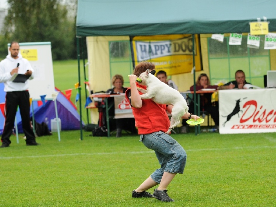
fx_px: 1435
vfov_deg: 8.2
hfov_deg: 11.0
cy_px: 103
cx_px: 155
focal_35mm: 180
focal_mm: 110
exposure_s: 1/500
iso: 400
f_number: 2.8
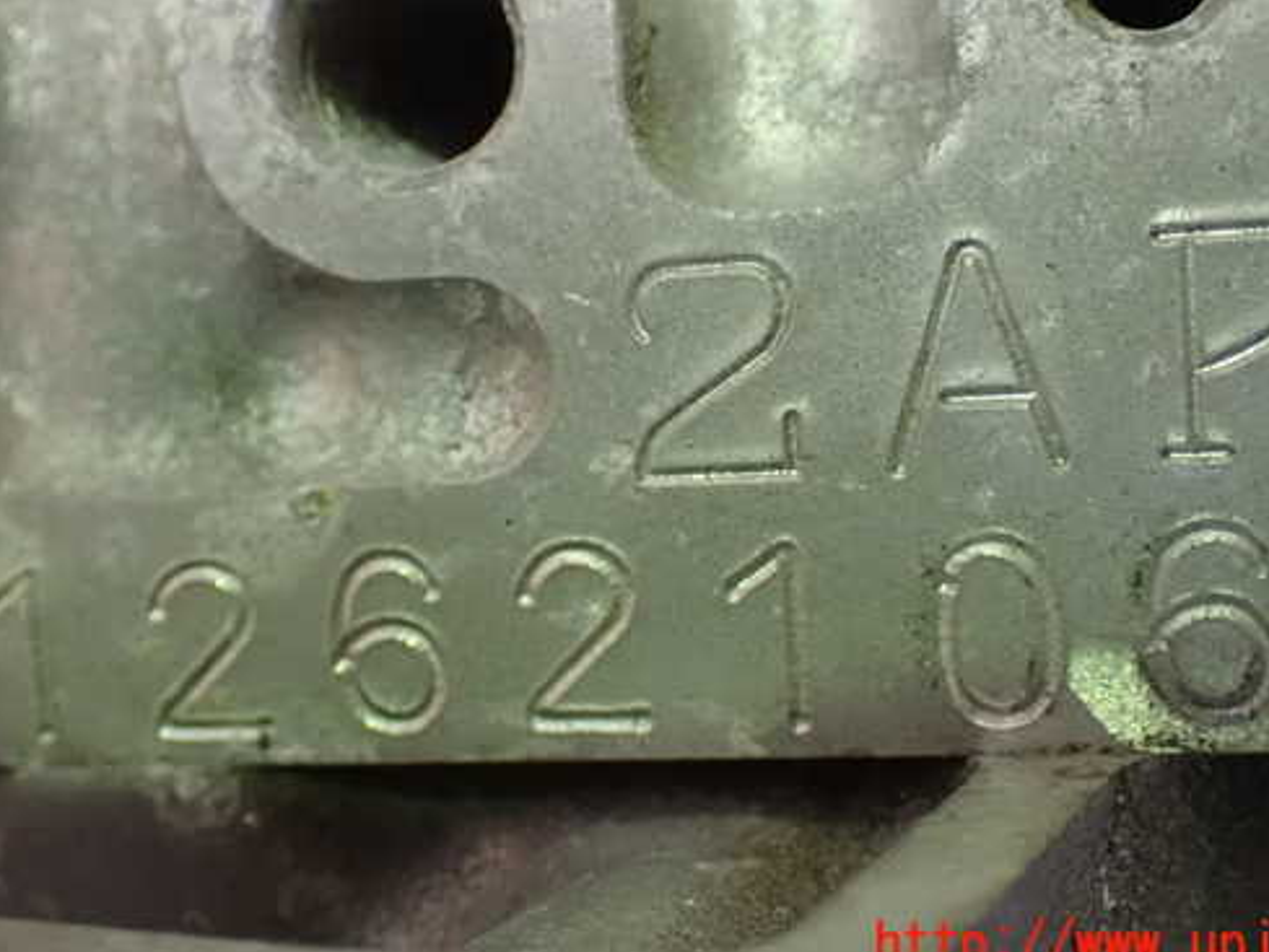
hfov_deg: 35.5
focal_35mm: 54
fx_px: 1980
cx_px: 683
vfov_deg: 27.0
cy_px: 394
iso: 1600
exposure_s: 1/25
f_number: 2.9
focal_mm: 7.84
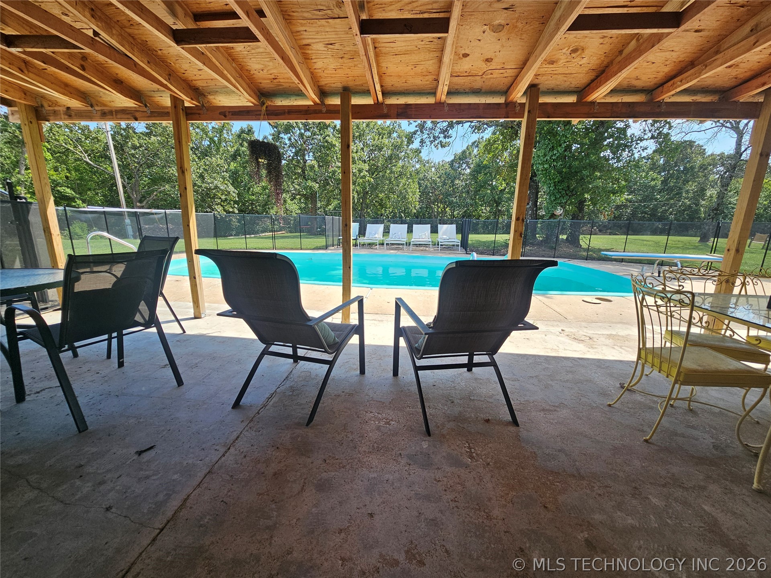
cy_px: 289
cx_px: 386
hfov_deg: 106.2
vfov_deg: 89.9
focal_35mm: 13
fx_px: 290
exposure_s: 1/726
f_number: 2.2
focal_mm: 2.2
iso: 50
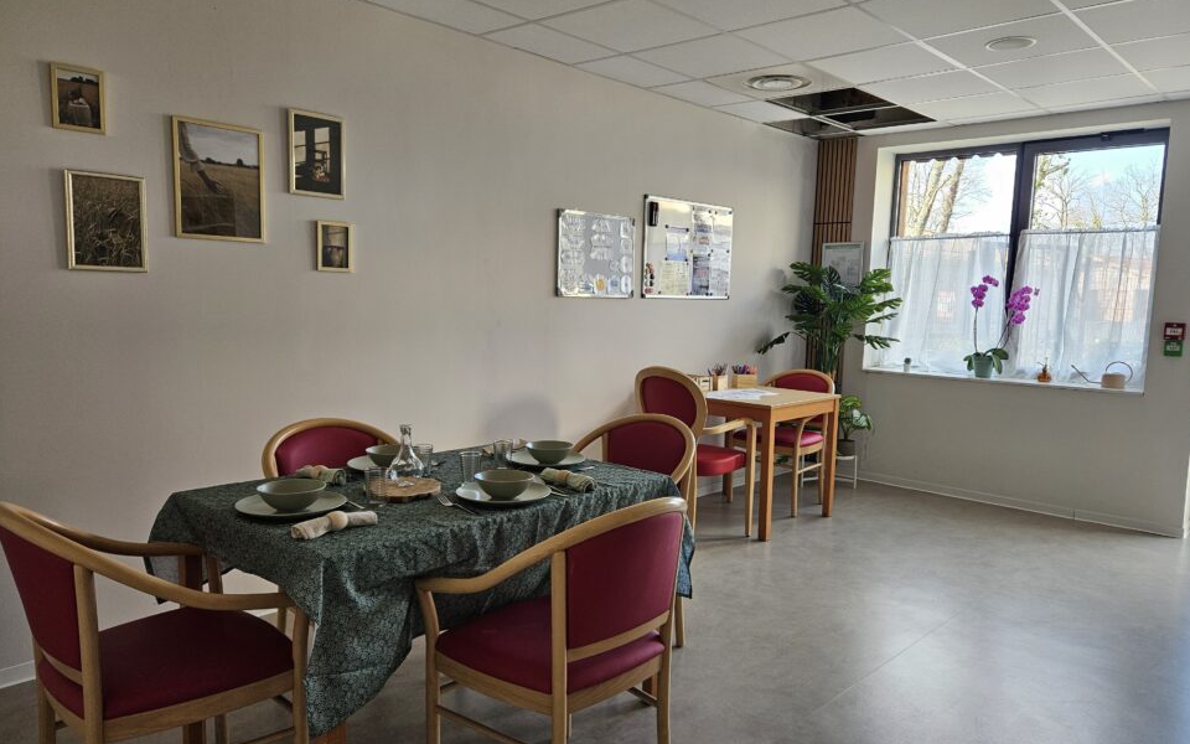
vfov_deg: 47.6
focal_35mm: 26
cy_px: 389
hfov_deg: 70.4
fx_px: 843
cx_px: 614
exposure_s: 1/100
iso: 80
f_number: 1.8
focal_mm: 5.4
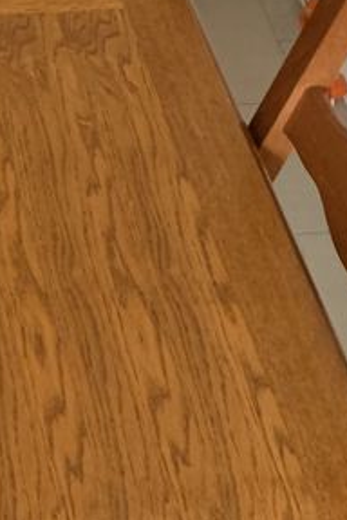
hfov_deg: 13.5
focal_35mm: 94
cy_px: 132
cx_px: -206
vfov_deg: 21.5
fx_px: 1359
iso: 400
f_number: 1.8
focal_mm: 4.25
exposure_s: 1/40
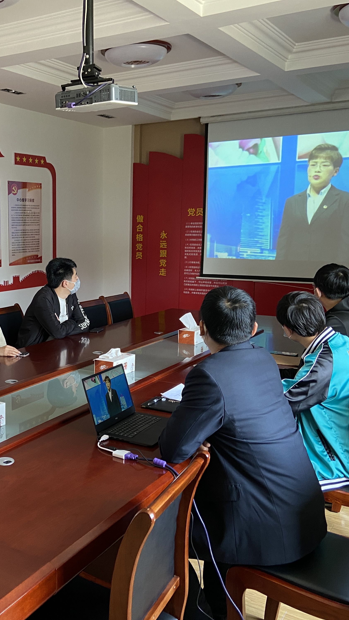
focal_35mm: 38
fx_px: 625
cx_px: 60
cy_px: 311
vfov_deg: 52.8
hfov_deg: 30.3
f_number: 1.8
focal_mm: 4.25
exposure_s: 1/60
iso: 125
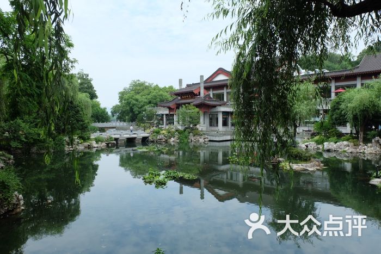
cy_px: 127
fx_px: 254
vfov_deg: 53.2
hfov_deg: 73.7
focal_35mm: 24
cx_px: 190
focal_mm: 16
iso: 400
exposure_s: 1/320
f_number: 8
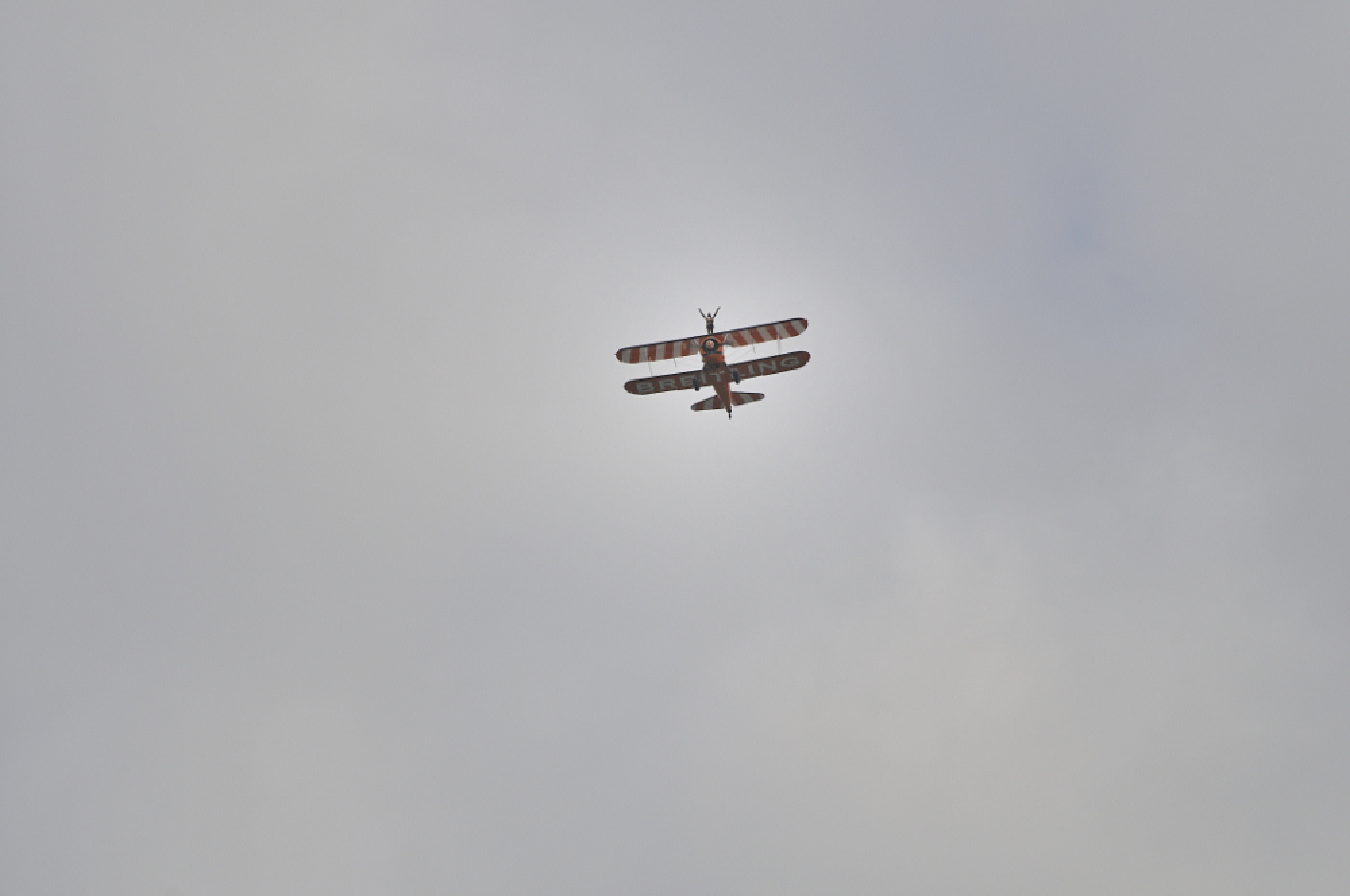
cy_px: 448
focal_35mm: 450
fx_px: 16853
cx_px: 675
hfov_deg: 4.6
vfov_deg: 3.0
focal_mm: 300
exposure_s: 1/800
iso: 200
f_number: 9
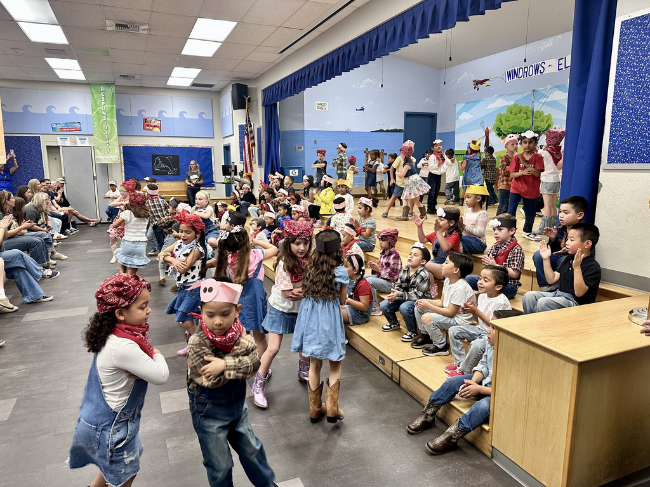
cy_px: 244
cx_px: 325
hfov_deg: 71.6
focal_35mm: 24
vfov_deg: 56.8
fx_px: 451
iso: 200
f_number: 1.78
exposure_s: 1/60
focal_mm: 6.86
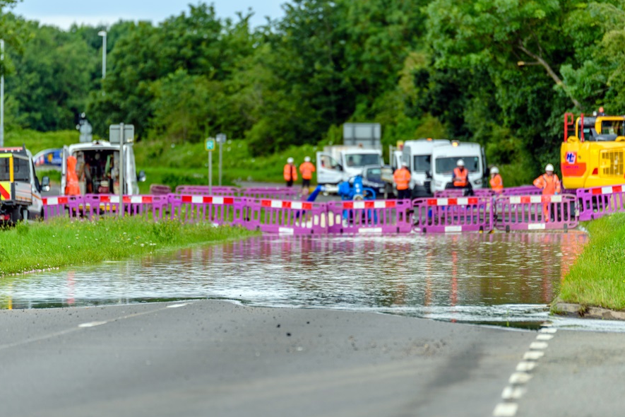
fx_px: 3923
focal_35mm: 226
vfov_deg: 6.1
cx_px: 303
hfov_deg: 9.1
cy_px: 229
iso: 100
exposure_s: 1/500
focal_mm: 200
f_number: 2.8
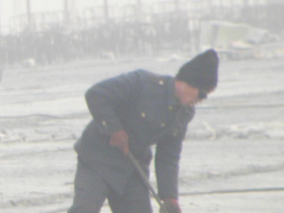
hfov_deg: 0.8
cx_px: -75
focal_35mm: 2356
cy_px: 96
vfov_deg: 0.6
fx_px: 19322
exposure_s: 1/52.7
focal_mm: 110.4
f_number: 5
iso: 64
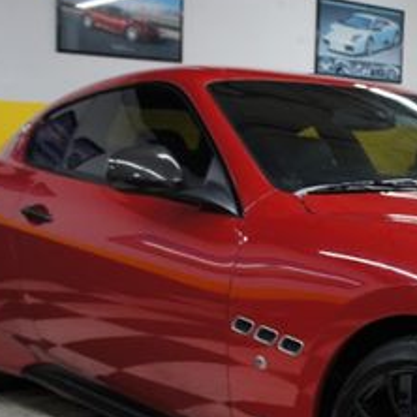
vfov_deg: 25.9
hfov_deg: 24.0
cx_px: 485
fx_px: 900
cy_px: 284
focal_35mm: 66
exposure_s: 1/30
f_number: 3.5
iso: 200
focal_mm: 18
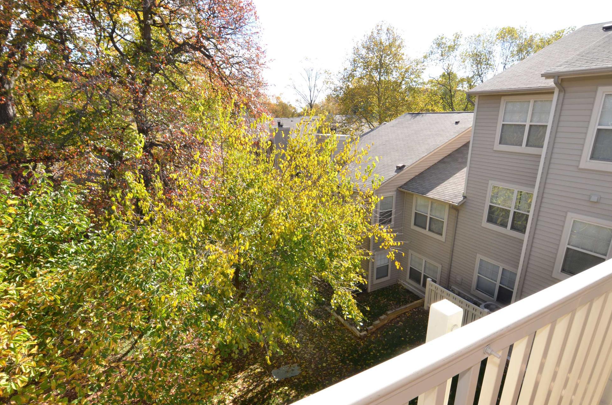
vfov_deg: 68.5
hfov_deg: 91.6
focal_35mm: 18
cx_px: 321
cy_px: 215
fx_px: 297
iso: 200
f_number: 11
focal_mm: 11
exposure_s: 1/50
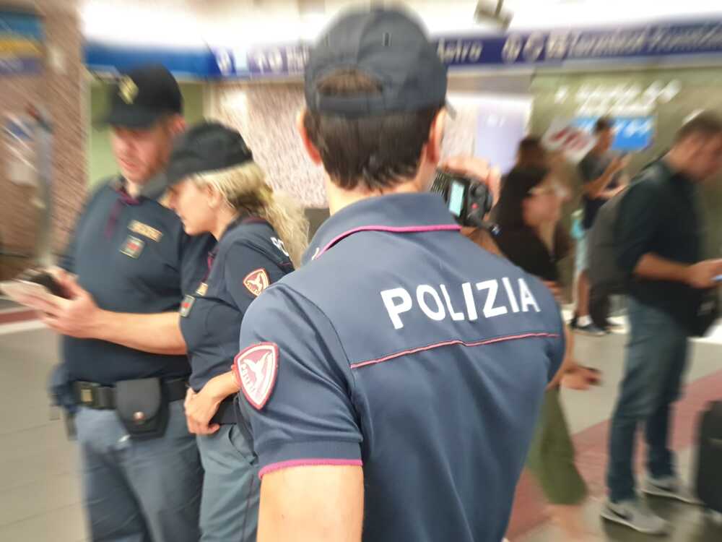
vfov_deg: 28.0
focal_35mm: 52
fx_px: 1085
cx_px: 361
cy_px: 271
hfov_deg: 36.8
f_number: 2.4
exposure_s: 1/25
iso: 640
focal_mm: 6
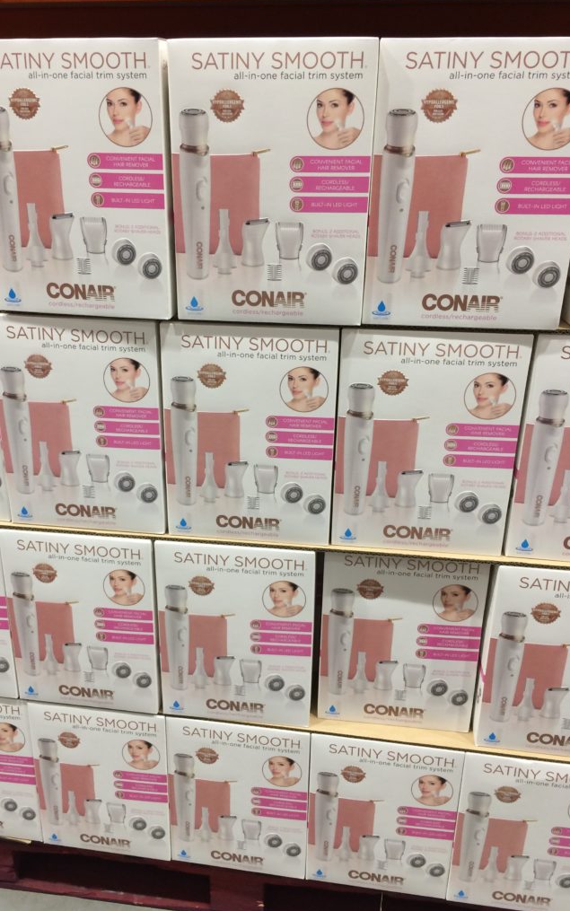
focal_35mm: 31
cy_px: 454
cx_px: 244
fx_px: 770
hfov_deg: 40.5
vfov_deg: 61.2
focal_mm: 4.15
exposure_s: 1/30
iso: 100
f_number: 2.2
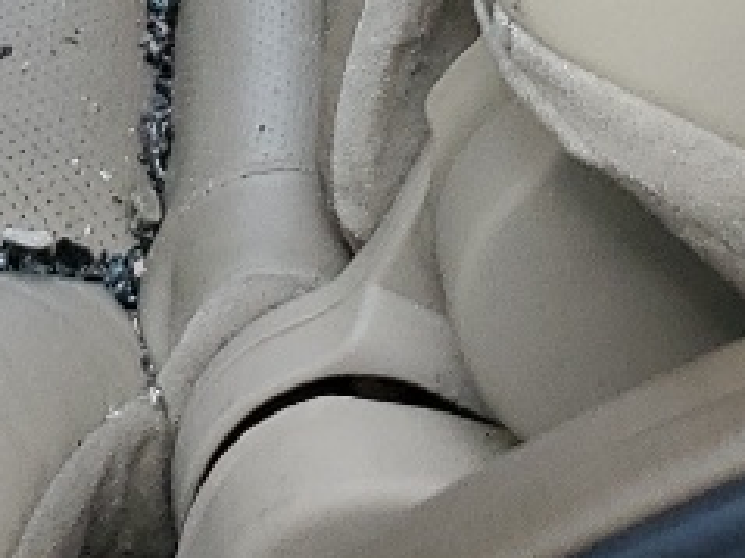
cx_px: -387
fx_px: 3743
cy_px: -1135
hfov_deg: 10.9
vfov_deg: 7.5
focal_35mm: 174
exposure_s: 1/357
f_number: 1.5
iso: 50
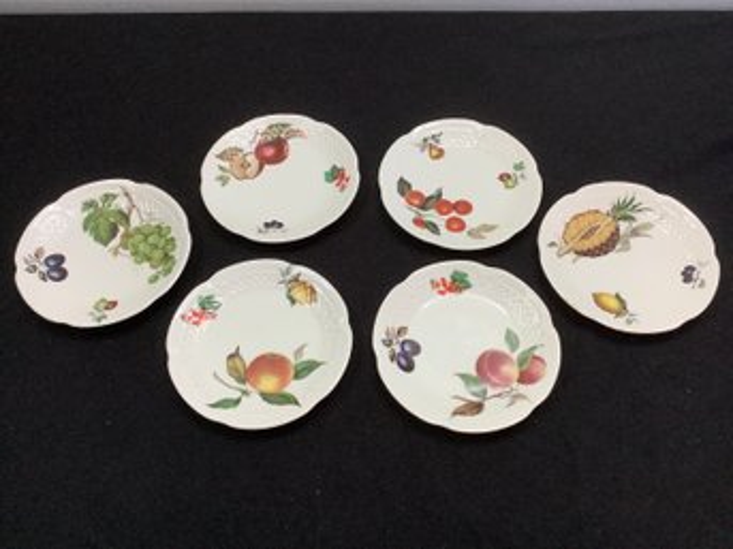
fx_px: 656
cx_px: 366
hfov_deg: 58.4
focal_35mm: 31
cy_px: 274
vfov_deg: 45.4
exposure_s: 1/100
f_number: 2.4
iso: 40
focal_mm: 3.3
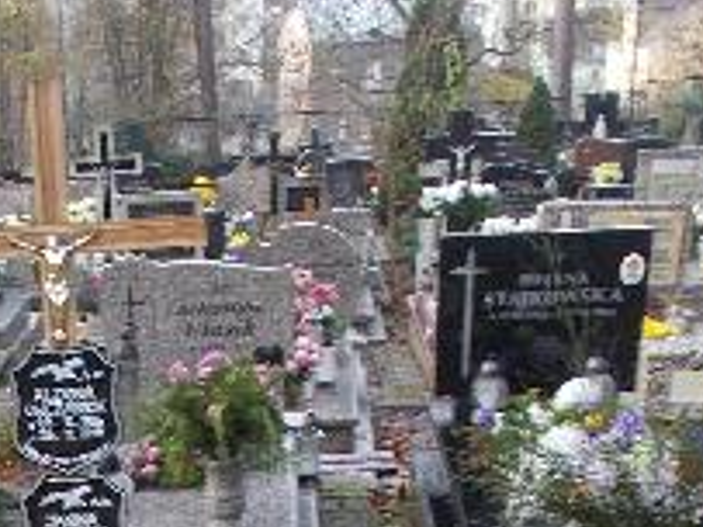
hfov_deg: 23.1
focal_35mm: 82
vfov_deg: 16.8
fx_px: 1664
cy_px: 718
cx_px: 35
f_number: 3.2
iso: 80
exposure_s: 1/60
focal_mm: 4.6
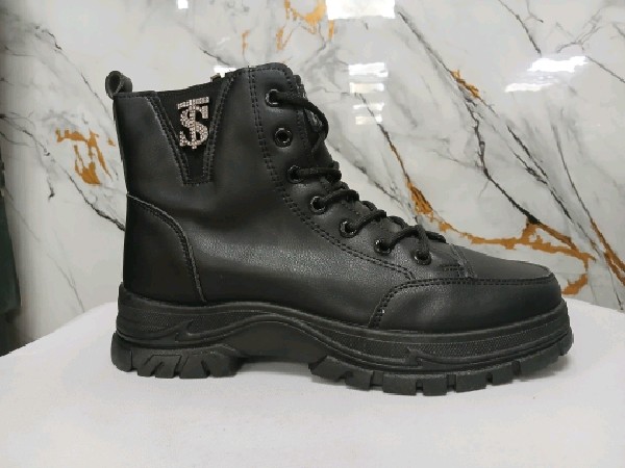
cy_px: 234
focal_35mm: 26
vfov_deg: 53.1
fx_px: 469
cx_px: 312
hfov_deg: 67.3
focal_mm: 3.98
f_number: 1.8
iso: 250
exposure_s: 1/30
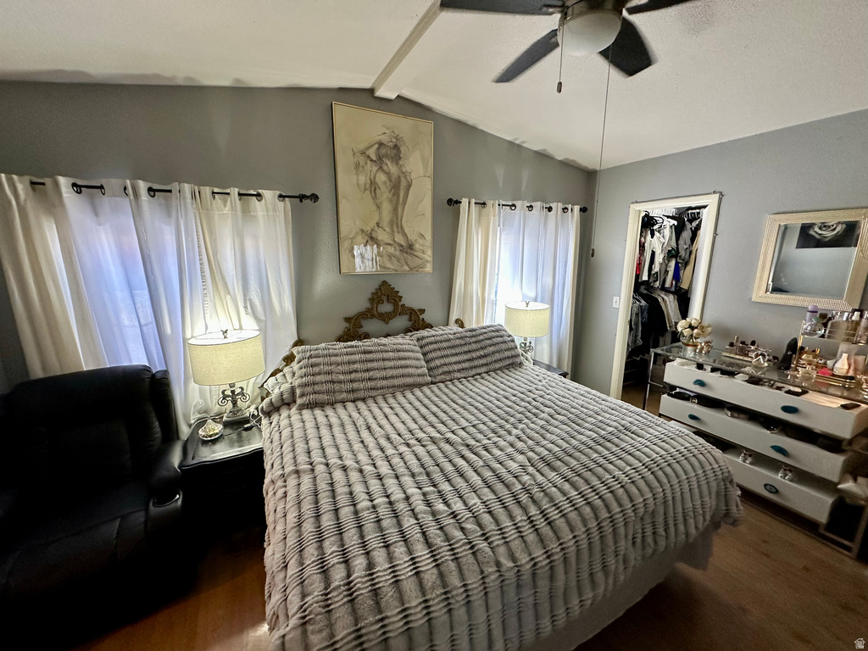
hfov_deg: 102.1
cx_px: 434
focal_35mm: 14
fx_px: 351
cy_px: 326
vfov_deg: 85.7
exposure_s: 1/120
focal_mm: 2.22
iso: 200
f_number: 2.2
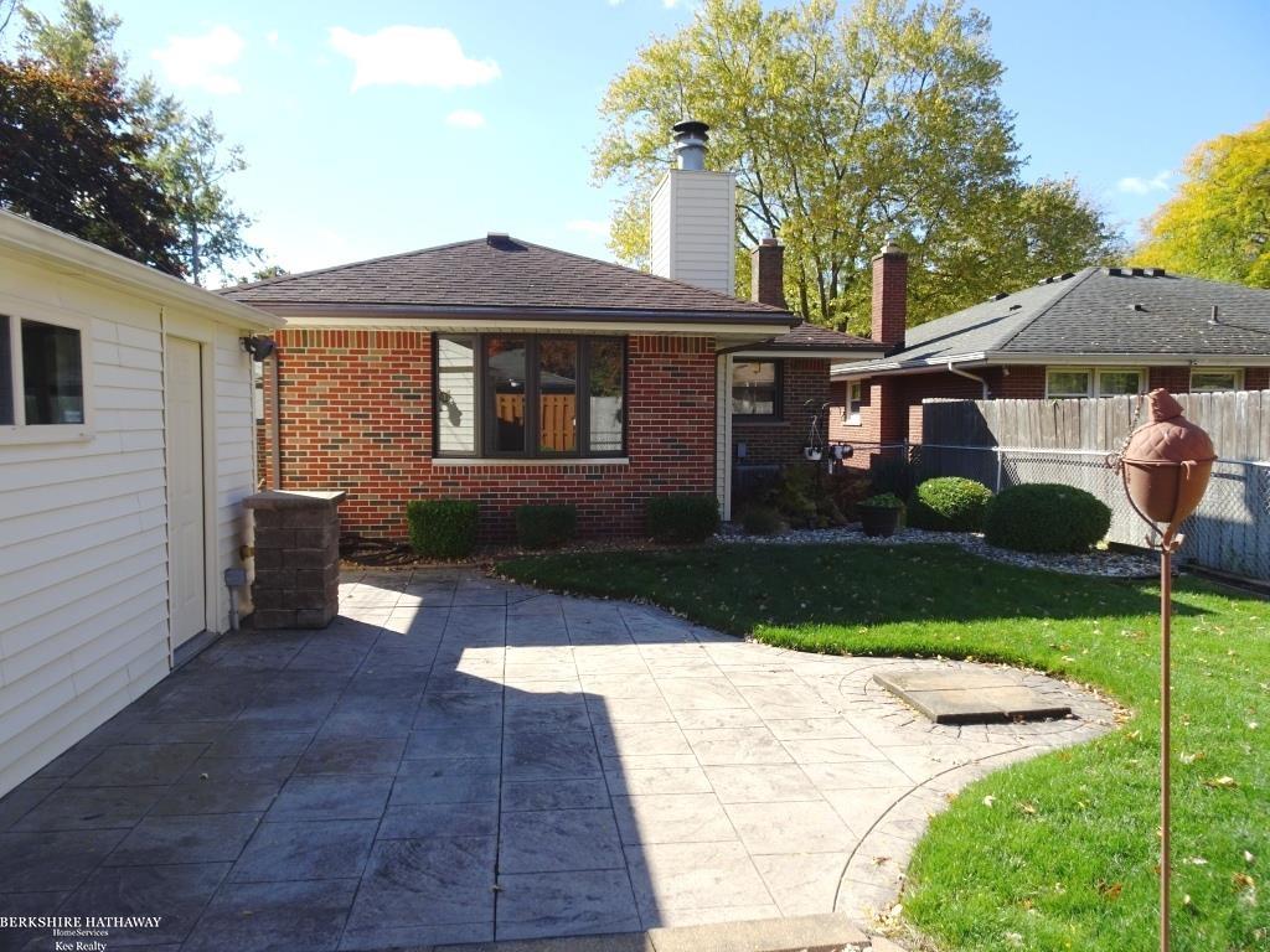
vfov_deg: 56.8
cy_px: 476
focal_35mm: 24
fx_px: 881
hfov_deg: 71.6
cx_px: 635
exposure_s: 1/500
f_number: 3.5
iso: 80
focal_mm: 4.1
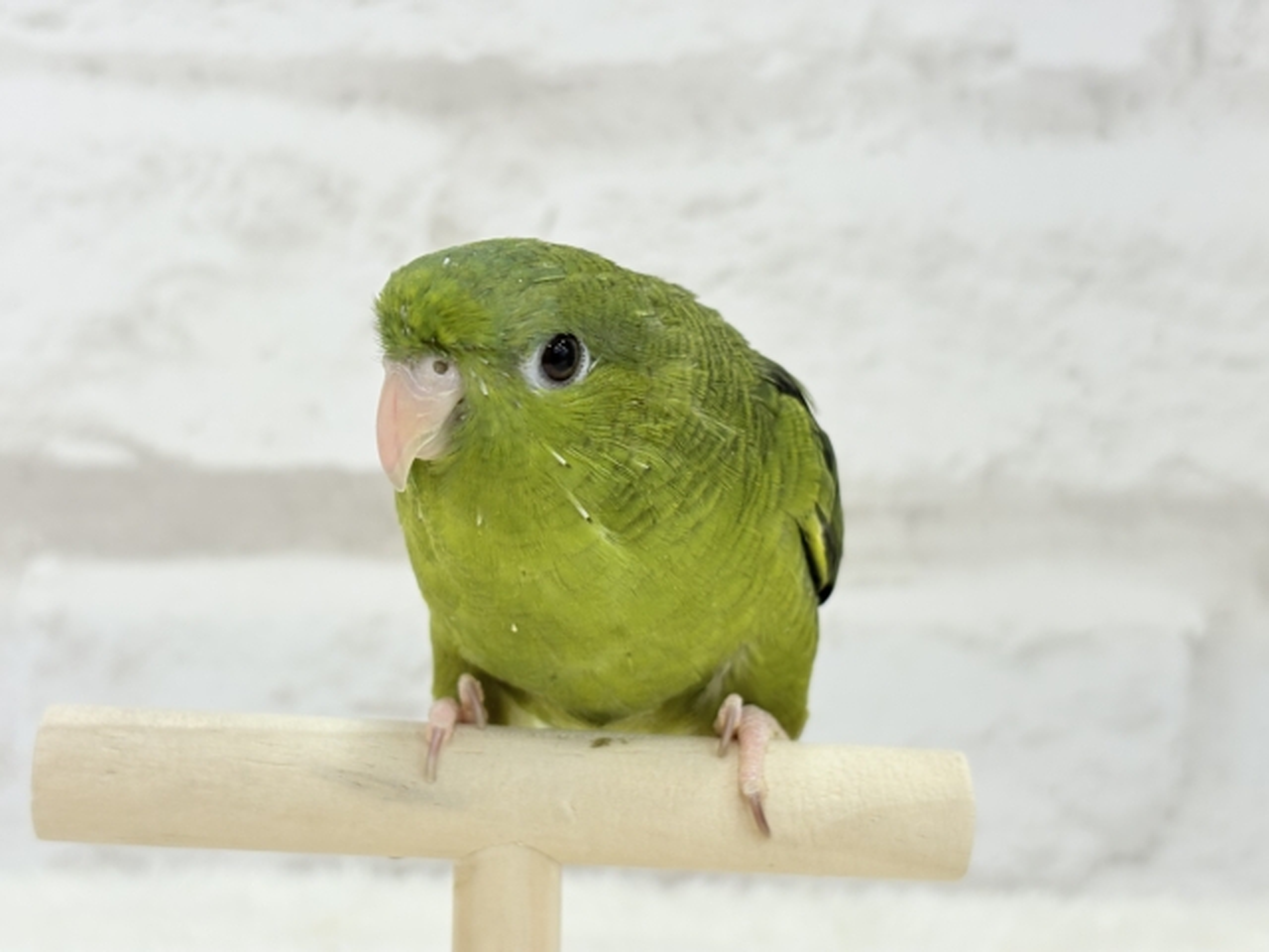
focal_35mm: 52
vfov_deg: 28.0
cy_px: 476
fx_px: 1906
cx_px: 634
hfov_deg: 36.8
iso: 50
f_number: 1.6
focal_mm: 5.96
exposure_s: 1/50
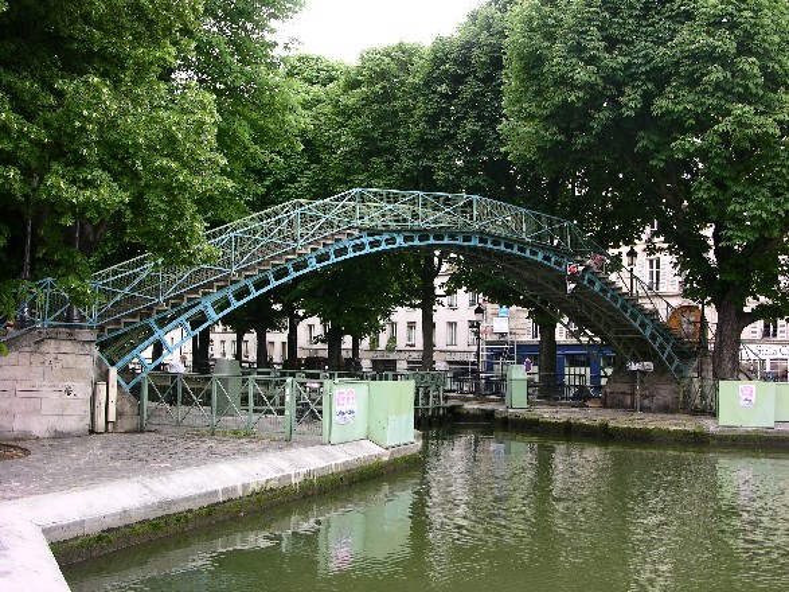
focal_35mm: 42
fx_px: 957
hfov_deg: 44.8
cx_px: 394
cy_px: 296
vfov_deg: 34.3
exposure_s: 1/42.4
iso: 50
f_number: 5.2
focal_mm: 10.7
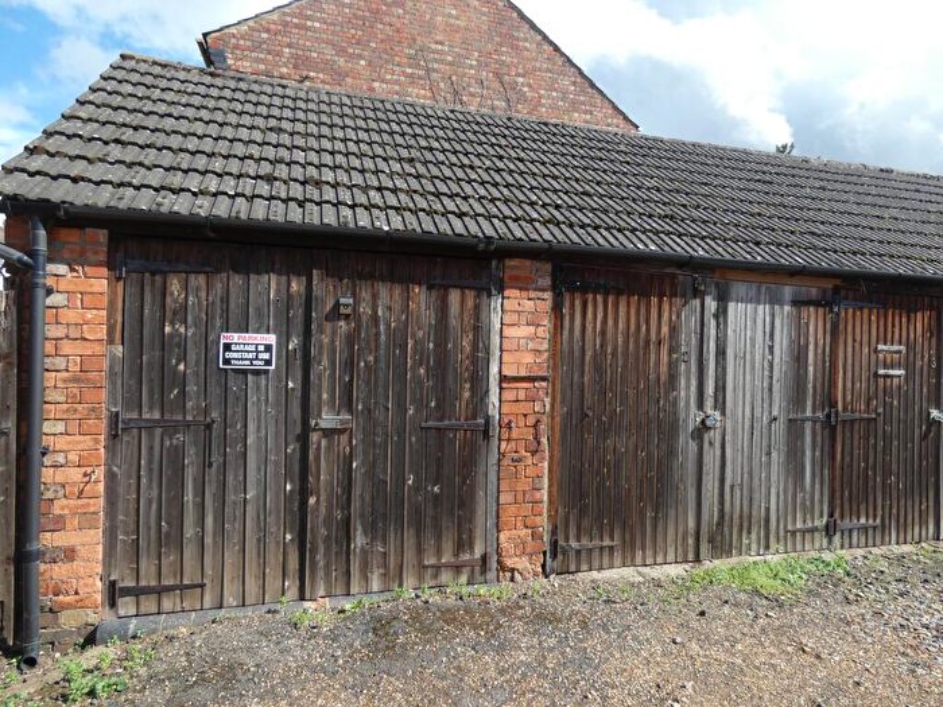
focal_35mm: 20
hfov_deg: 81.7
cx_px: 472
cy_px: 354
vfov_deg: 66.0
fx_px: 545
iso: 80
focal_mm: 3.6
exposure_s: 1/800
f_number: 2.8
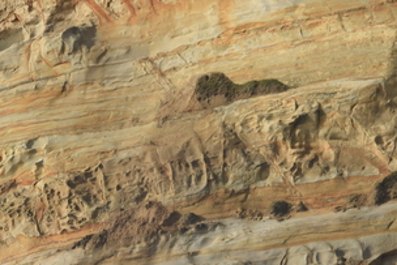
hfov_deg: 3.1
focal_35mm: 673
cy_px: 140
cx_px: -98
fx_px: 7425
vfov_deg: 2.0
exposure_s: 1/320
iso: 100
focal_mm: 160
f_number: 8
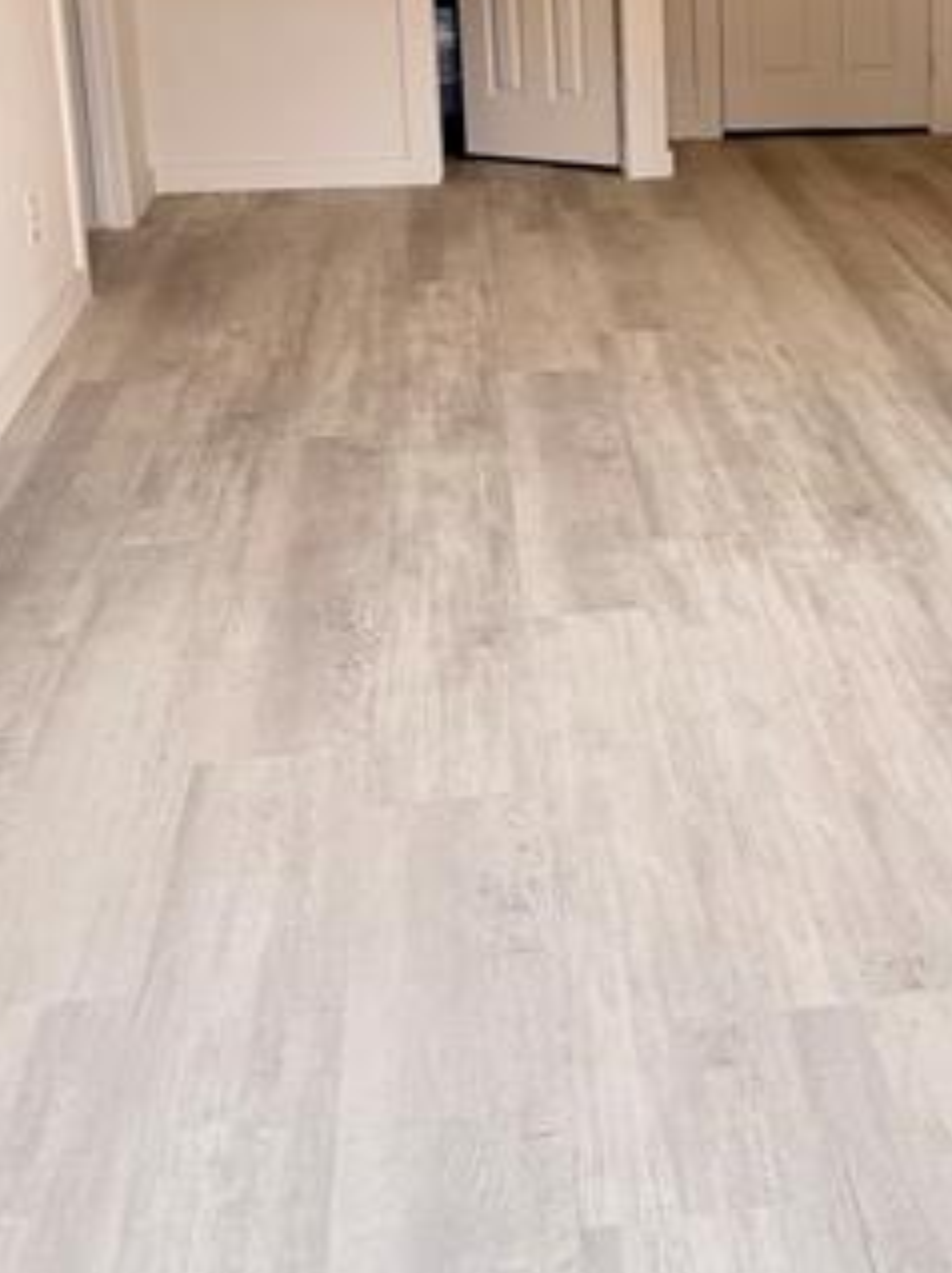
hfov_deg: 24.1
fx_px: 2130
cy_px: 280
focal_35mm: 58
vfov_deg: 32.5
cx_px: 956
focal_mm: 6.76
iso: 200
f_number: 1.78
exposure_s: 1/120
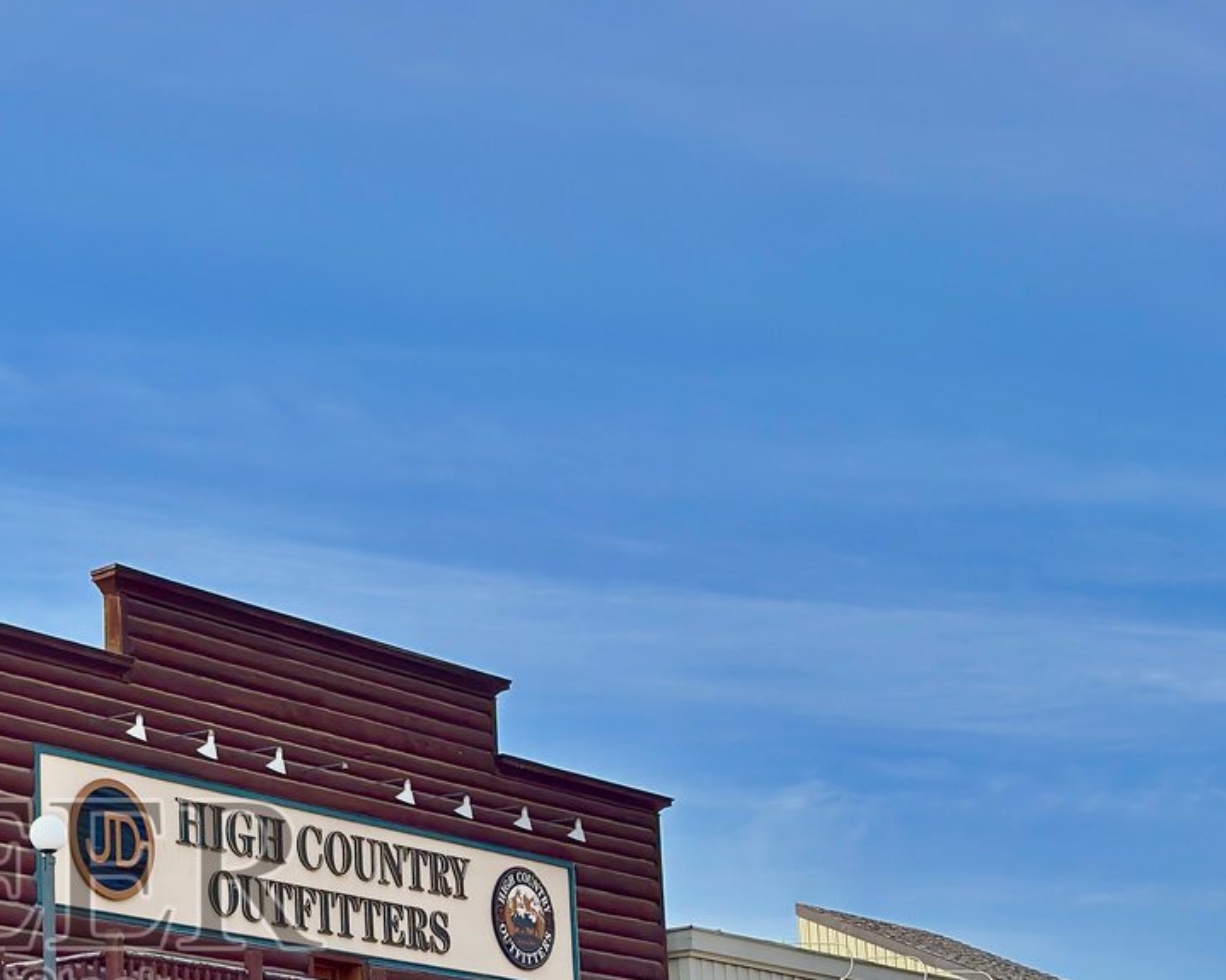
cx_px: 44
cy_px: 915
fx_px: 2757
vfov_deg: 19.7
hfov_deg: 24.1
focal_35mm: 76
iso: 100
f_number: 1.78
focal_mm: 6.76
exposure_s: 1/6024
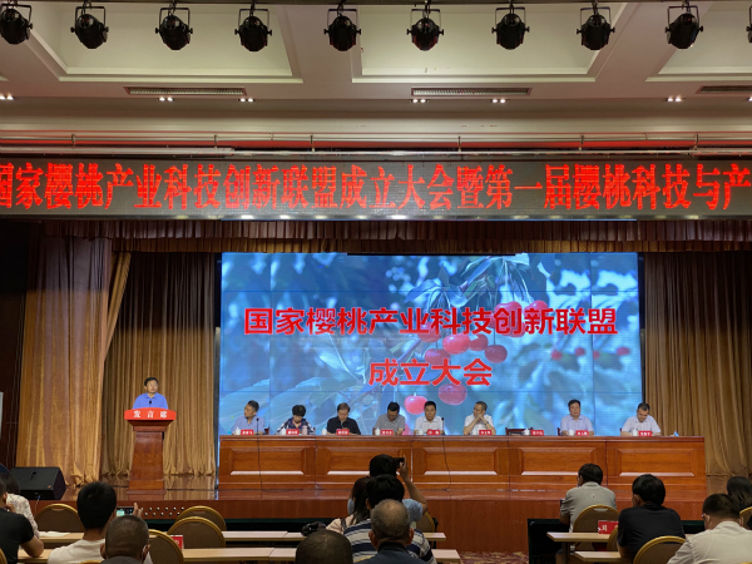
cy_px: 282
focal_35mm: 52
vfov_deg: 28.0
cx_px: 376
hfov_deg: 36.8
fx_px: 1130
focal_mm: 6
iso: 160
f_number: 2
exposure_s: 1/83
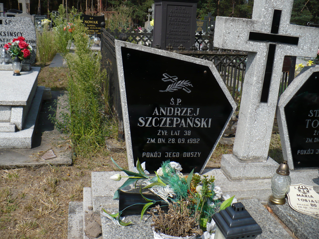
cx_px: 160
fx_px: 341
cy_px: 120
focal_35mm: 37
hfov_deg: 50.1
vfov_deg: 38.7
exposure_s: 1/250
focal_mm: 6.1
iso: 100
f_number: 8
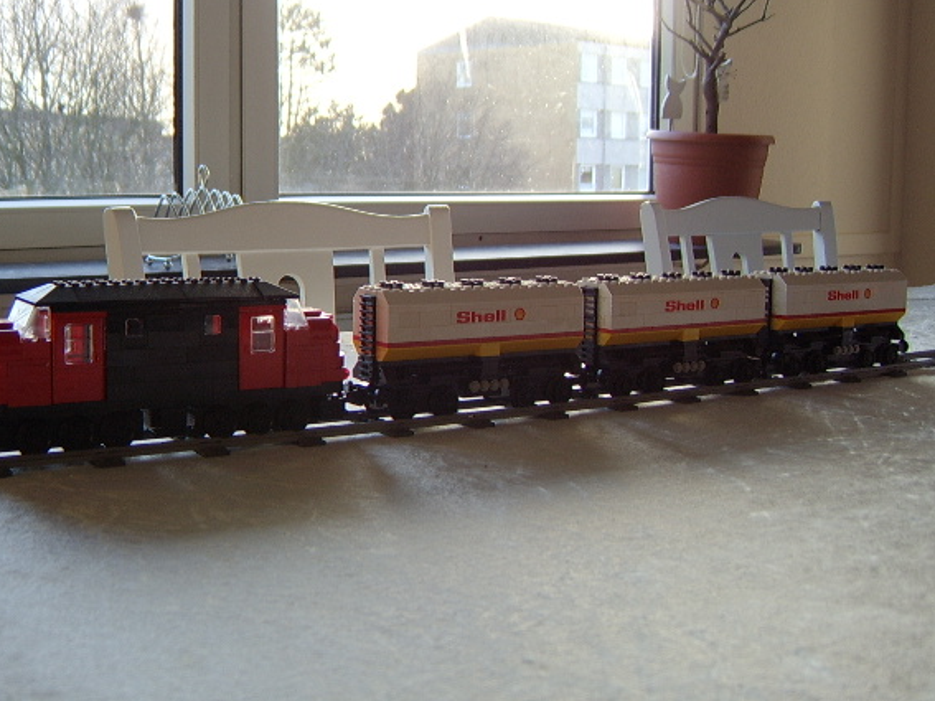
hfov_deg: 52.5
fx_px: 945
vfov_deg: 40.6
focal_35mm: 35
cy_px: 307
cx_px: 417
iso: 100
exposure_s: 1/50
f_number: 2.7
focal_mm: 8.13
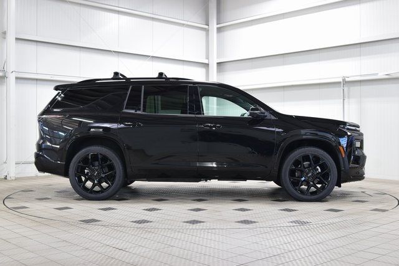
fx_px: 499
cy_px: 133
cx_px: 200
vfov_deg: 29.9
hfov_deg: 43.6
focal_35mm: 45
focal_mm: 30
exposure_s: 1/15
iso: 720
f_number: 6.3
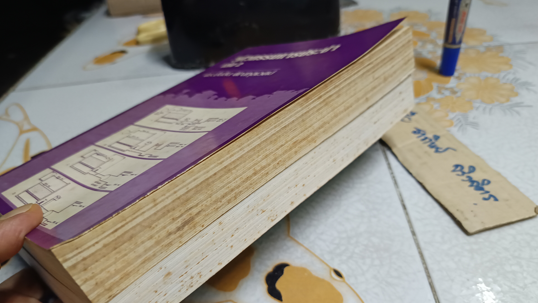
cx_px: 266
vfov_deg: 42.8
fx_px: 385
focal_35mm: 27
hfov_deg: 69.9
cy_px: 170
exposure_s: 1/33.3
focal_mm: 5.31
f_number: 1.7
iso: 1201
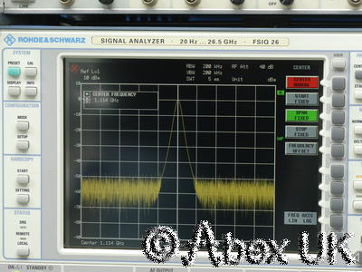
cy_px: 136
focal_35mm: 130
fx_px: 1359
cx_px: 181
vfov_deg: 11.4
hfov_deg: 15.2
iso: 400
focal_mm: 65
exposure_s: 1/4
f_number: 11
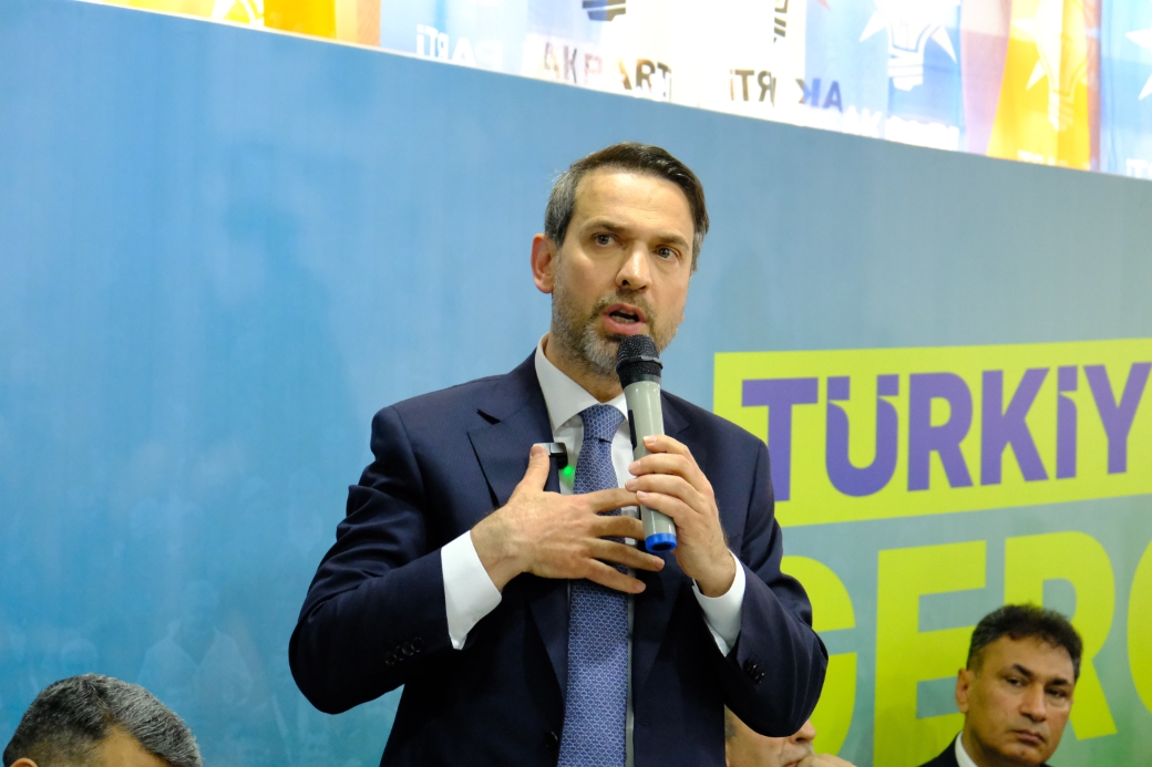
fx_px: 2527
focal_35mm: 79
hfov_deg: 25.7
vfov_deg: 17.3
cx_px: 576
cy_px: 384
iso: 8000
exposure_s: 1/125
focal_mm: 52.4
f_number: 4
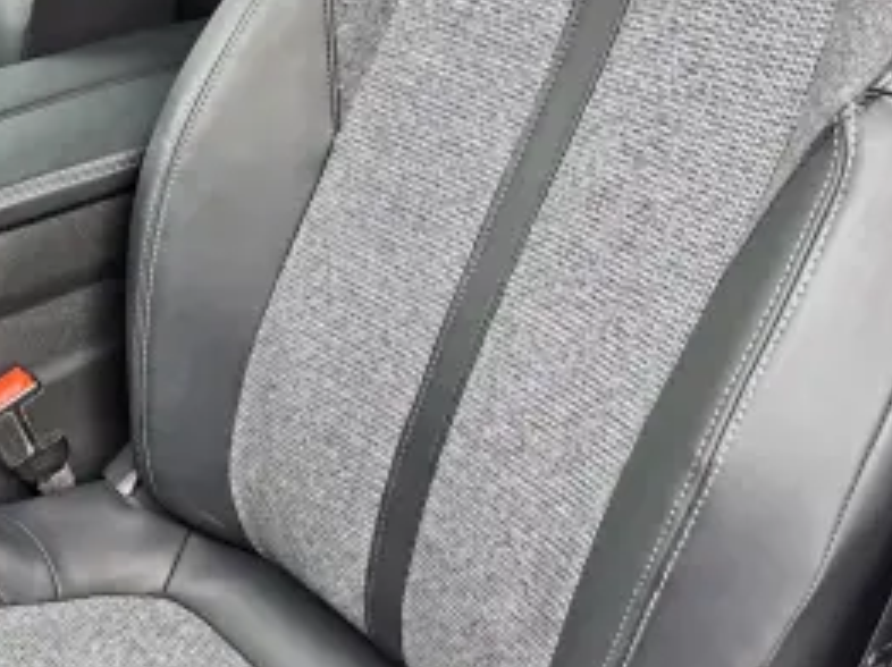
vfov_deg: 22.2
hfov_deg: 28.1
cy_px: 334
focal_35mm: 66
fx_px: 1699
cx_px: 61
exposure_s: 1/100
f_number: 1.6
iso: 100
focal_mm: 5.56
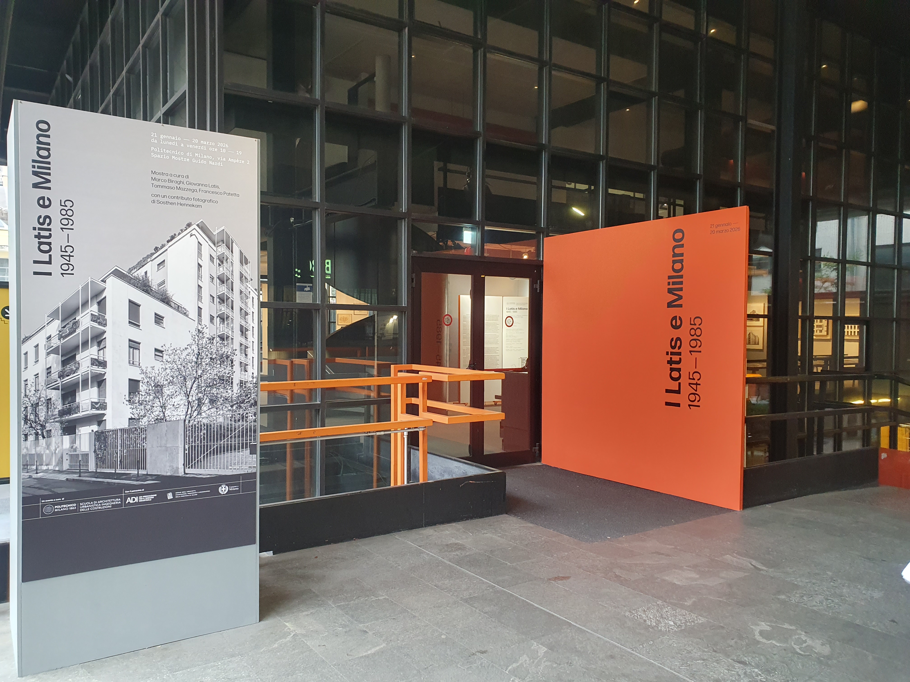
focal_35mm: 26
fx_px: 683
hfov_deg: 67.3
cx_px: 455
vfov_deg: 53.1
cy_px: 341
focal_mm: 4.32
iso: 320
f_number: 2.4
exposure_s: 1/100
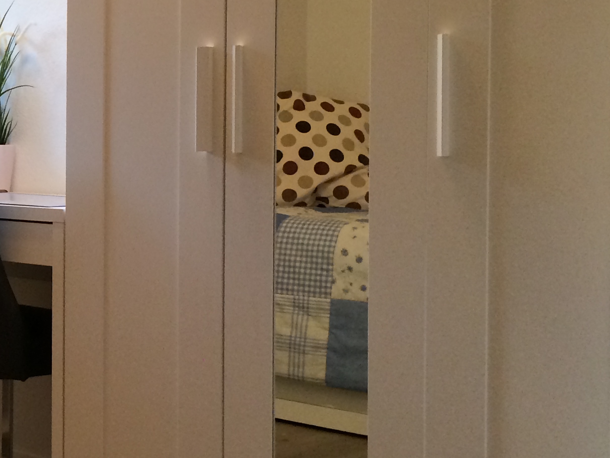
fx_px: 1410
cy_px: 140
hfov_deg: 22.1
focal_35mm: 80
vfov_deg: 18.4
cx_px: -166
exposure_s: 1/30
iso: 125
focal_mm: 4.12
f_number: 2.2
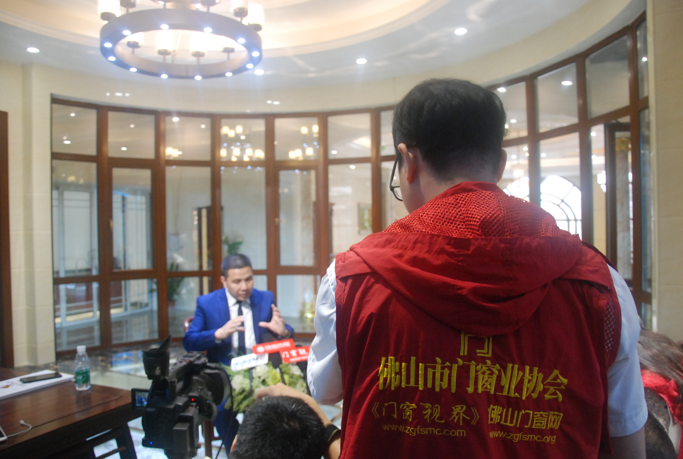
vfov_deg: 48.1
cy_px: 230
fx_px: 513
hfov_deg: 67.3
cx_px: 342
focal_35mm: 27
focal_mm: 18
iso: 1000
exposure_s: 1/40
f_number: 3.5
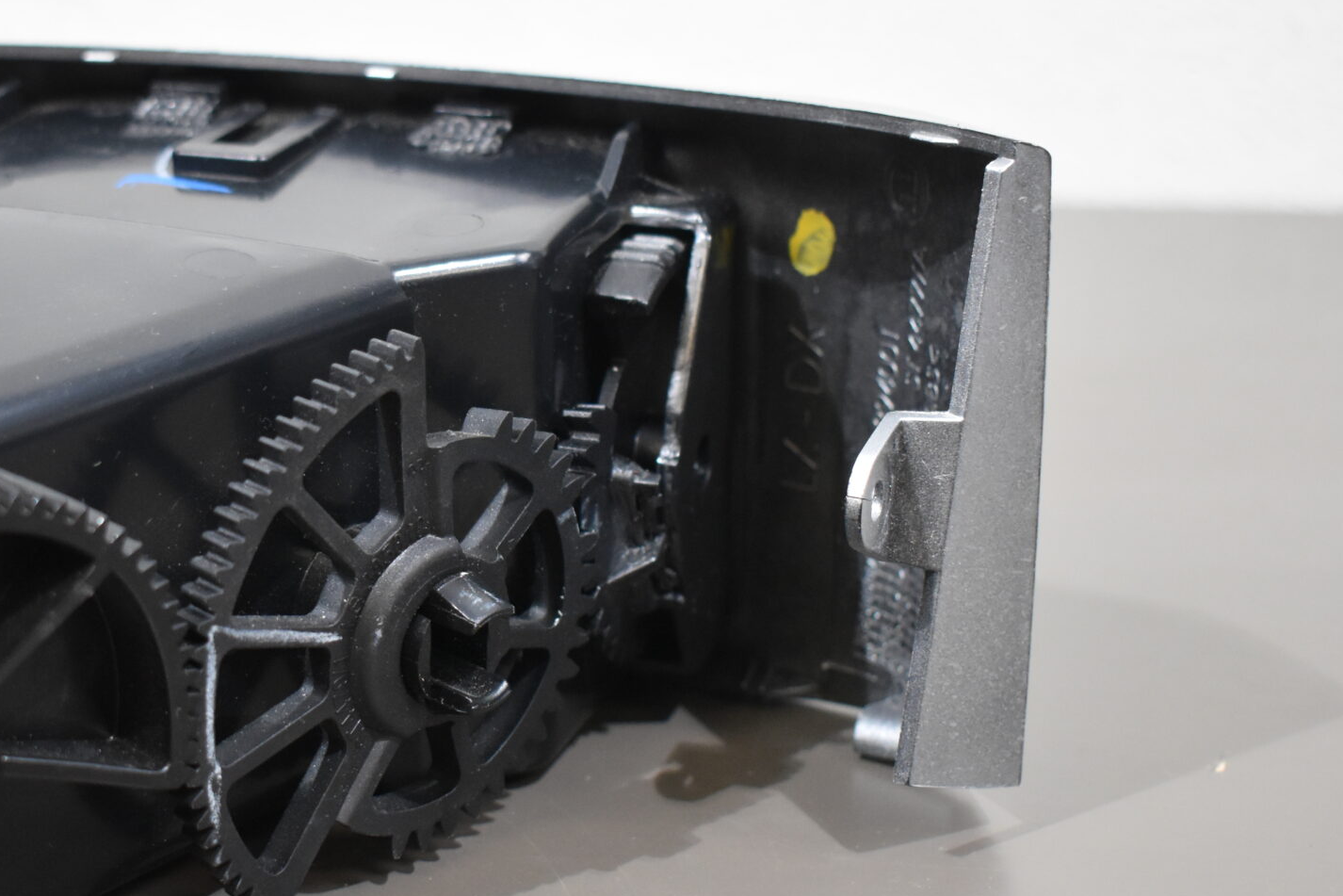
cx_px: 426
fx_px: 2611
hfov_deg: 28.6
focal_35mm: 70
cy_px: 468
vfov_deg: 19.5
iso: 1400
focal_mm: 26
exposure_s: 1/125
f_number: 4
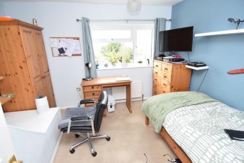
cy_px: 82
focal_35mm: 18
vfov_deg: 67.5
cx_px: 122
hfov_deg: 90.0
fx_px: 122
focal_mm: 12
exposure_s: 1/100
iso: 400
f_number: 5
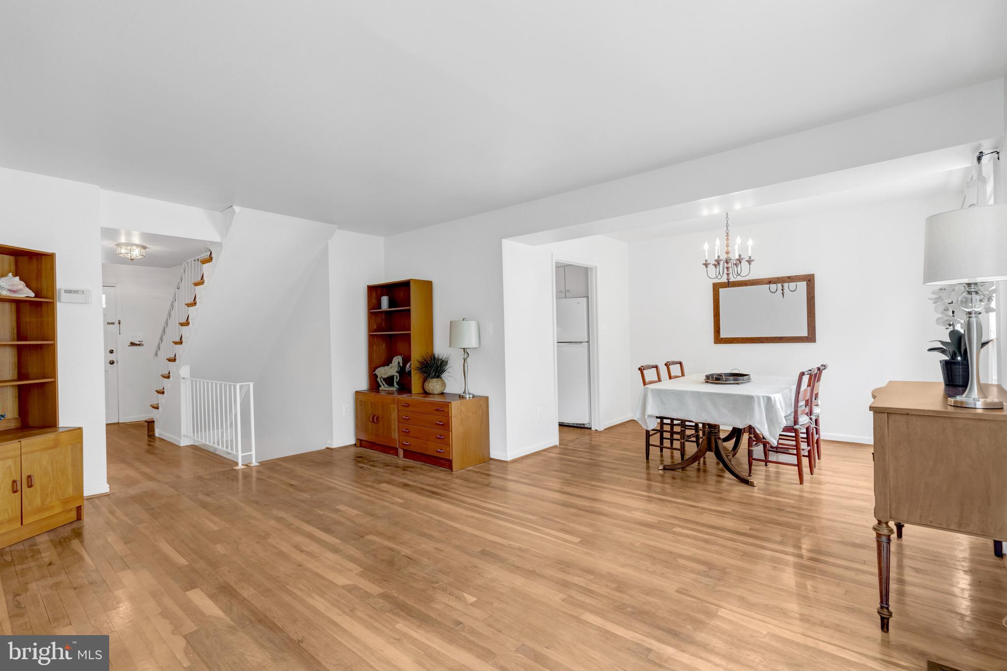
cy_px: 336
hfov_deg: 96.7
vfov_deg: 73.8
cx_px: 504
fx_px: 448
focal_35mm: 16
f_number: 8
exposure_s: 1/60
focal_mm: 16
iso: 1250
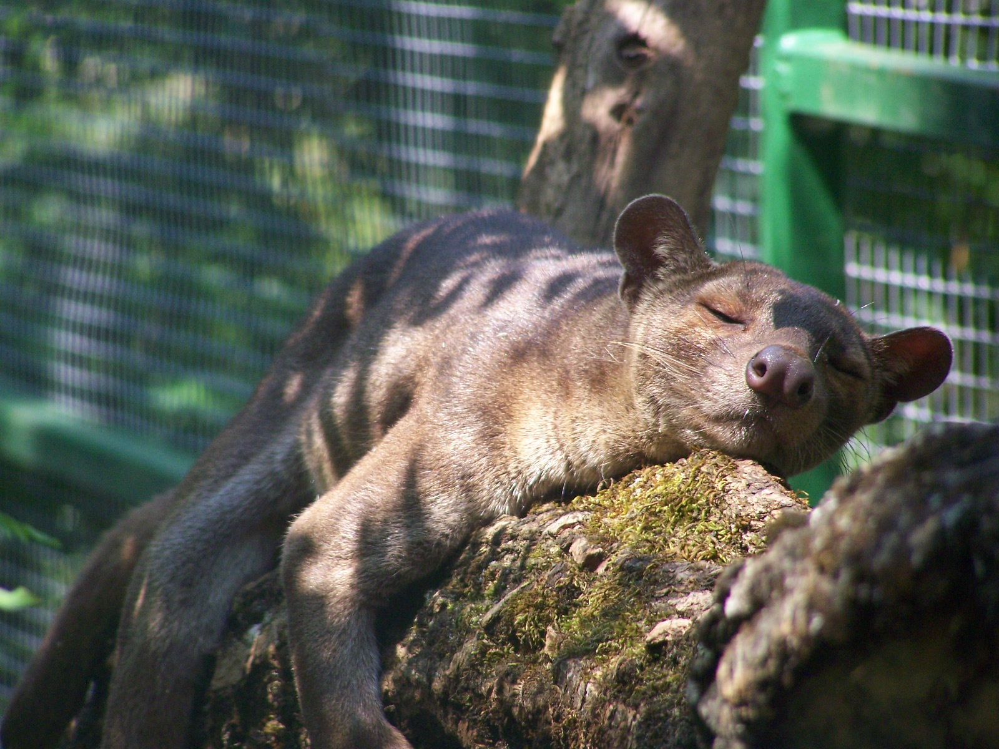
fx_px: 9726
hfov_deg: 5.9
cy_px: 374
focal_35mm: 337
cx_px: 500
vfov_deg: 4.4
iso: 160
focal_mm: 55.9
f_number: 3.5
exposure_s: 1/320
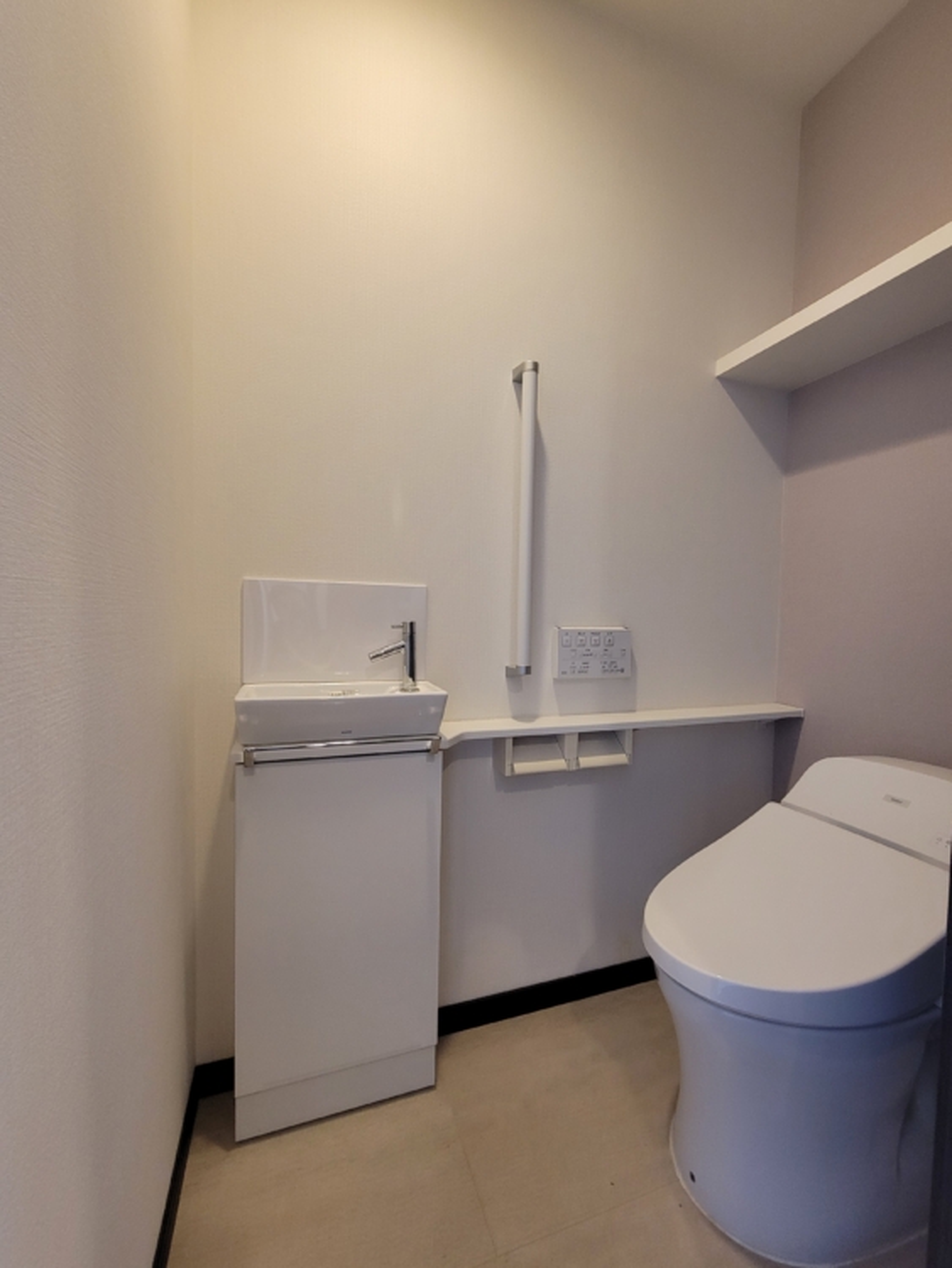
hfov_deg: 89.9
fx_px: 476
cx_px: 476
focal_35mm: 13
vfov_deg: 106.2
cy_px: 634
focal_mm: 2.2
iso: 320
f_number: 2.2
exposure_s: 1/60
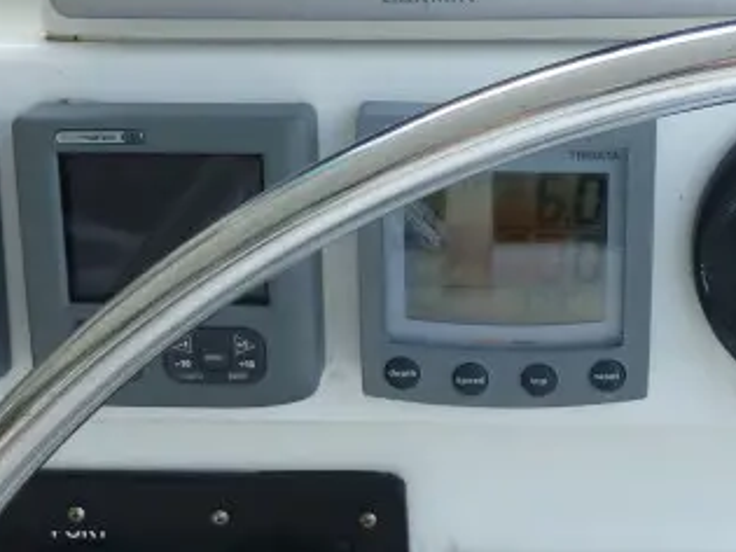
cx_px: 479
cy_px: 133
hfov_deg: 31.5
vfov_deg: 23.7
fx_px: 1296
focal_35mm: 61
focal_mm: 4.3
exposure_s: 1/125
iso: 100
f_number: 3.3
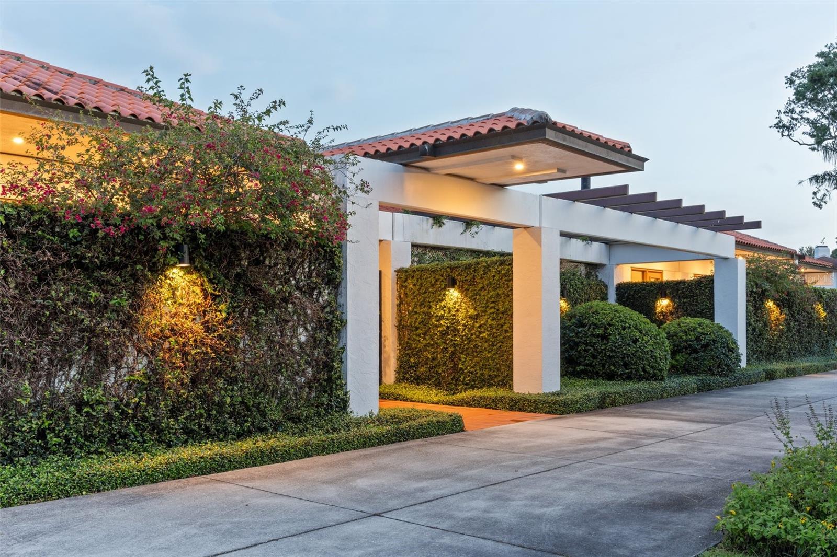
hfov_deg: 53.9
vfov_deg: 37.4
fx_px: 823
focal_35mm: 35
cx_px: 418
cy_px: 278
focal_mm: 35.4
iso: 400
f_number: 9
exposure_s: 2.5
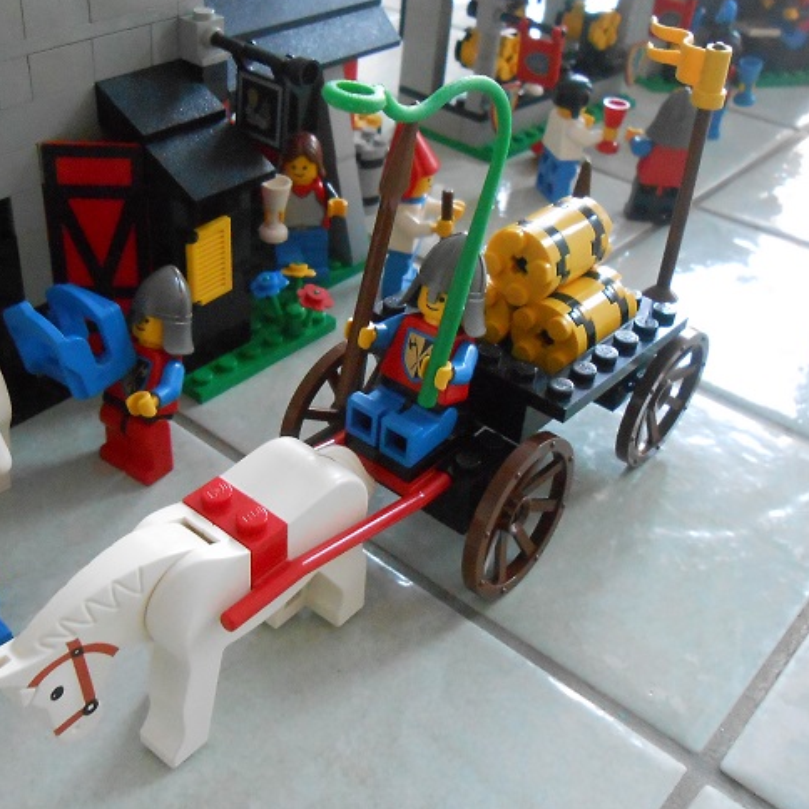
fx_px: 1005
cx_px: 314
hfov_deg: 43.6
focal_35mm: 38
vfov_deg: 43.7
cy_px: 341
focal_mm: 4.6
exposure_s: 1/25
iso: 800
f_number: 3.5
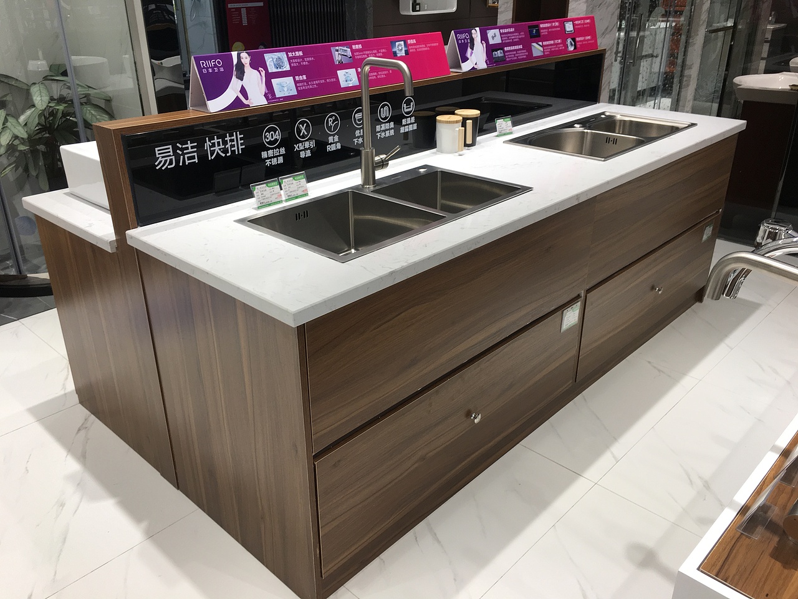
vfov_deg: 48.2
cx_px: 399
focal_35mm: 29
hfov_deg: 61.7
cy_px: 300
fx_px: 669
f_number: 2.2
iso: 32
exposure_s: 1/50
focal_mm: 4.15
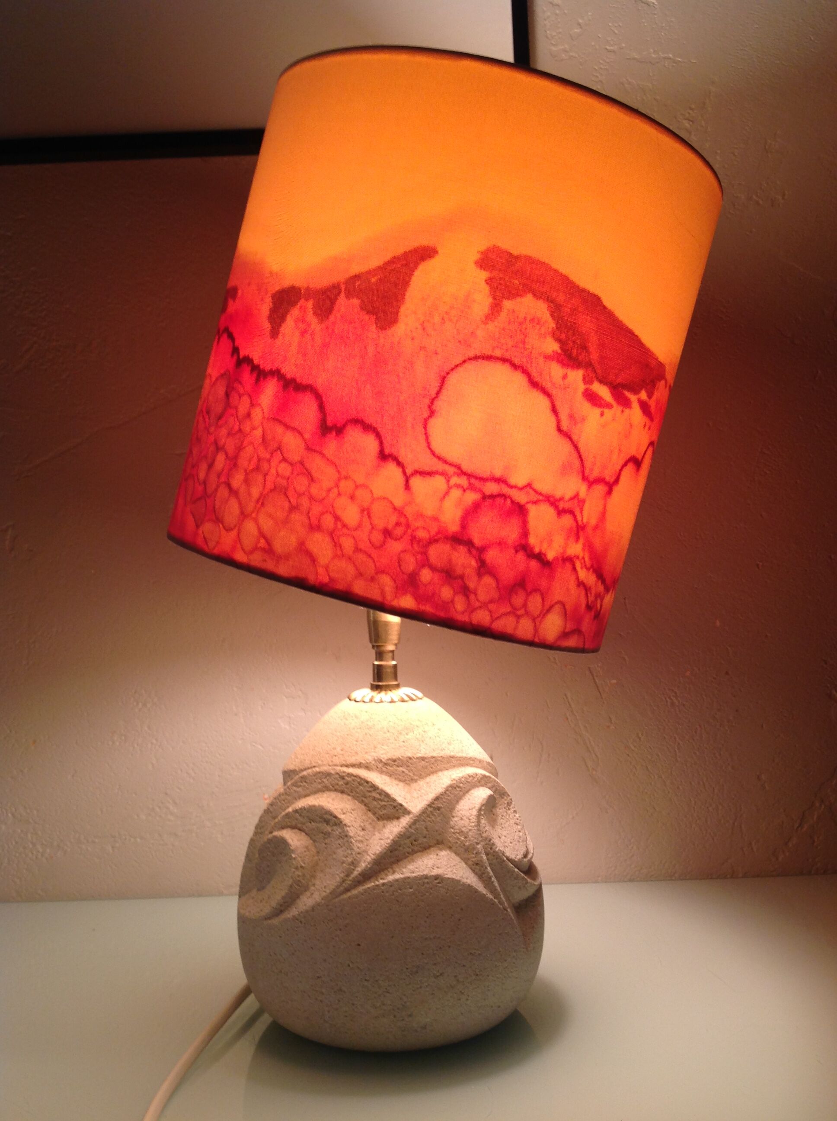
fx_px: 1131
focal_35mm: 35
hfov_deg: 40.6
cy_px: 560
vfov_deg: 52.7
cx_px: 418
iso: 50
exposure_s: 1/20
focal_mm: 4.28
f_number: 2.4
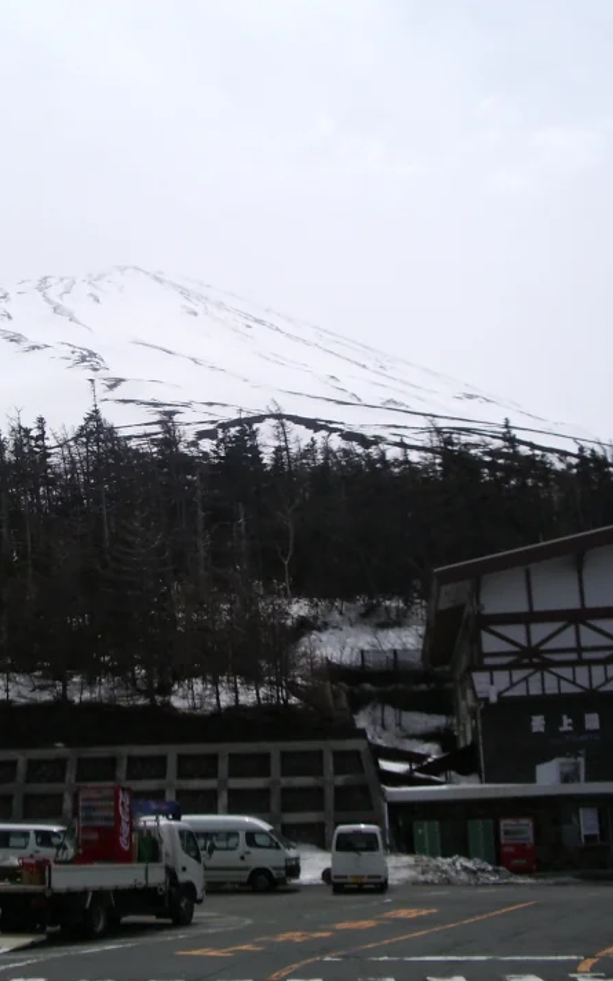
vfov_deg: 40.3
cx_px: 131
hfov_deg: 25.4
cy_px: 493
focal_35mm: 50
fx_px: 1336
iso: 50
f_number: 4.3
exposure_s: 1/1500
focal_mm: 5.8
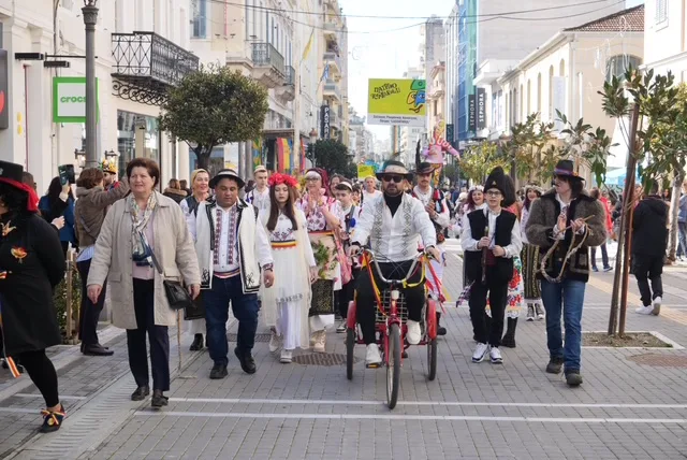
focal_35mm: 55
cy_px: 230
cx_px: 344
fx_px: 1051
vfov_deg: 24.7
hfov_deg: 36.2
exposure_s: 1/200
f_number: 5.6
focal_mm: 55
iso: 125
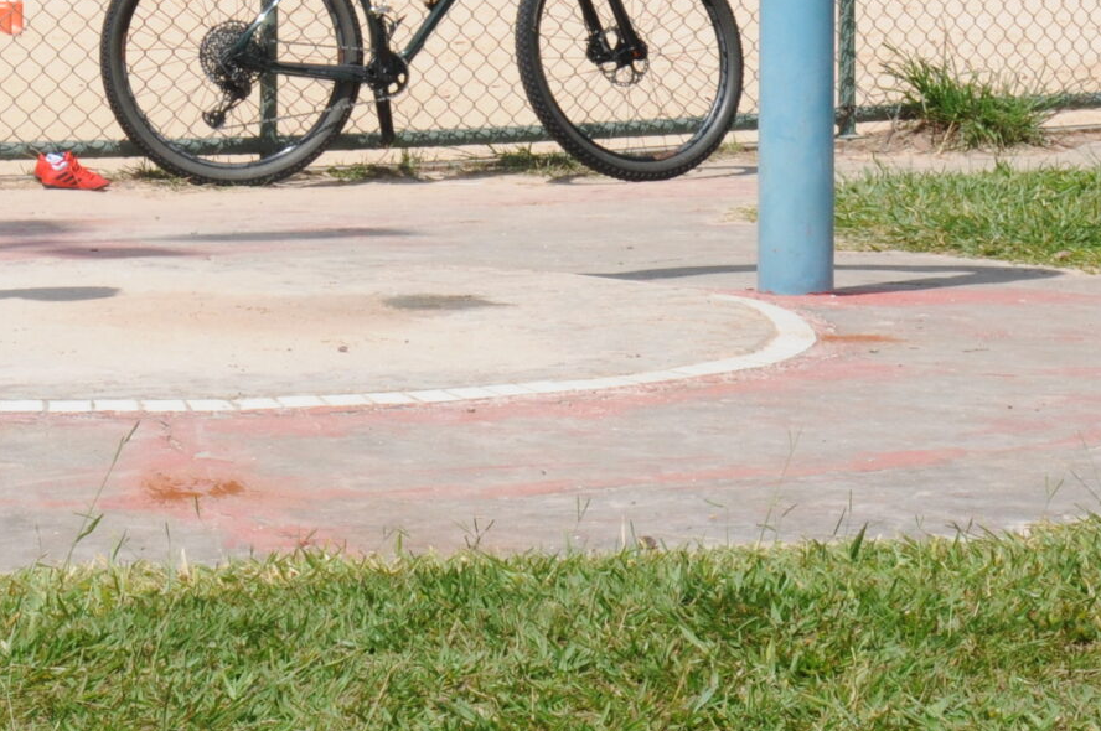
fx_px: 5285
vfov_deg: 7.8
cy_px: -232
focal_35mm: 173
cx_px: 250
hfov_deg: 11.9
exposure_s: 1/500
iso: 500
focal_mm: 40
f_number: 13
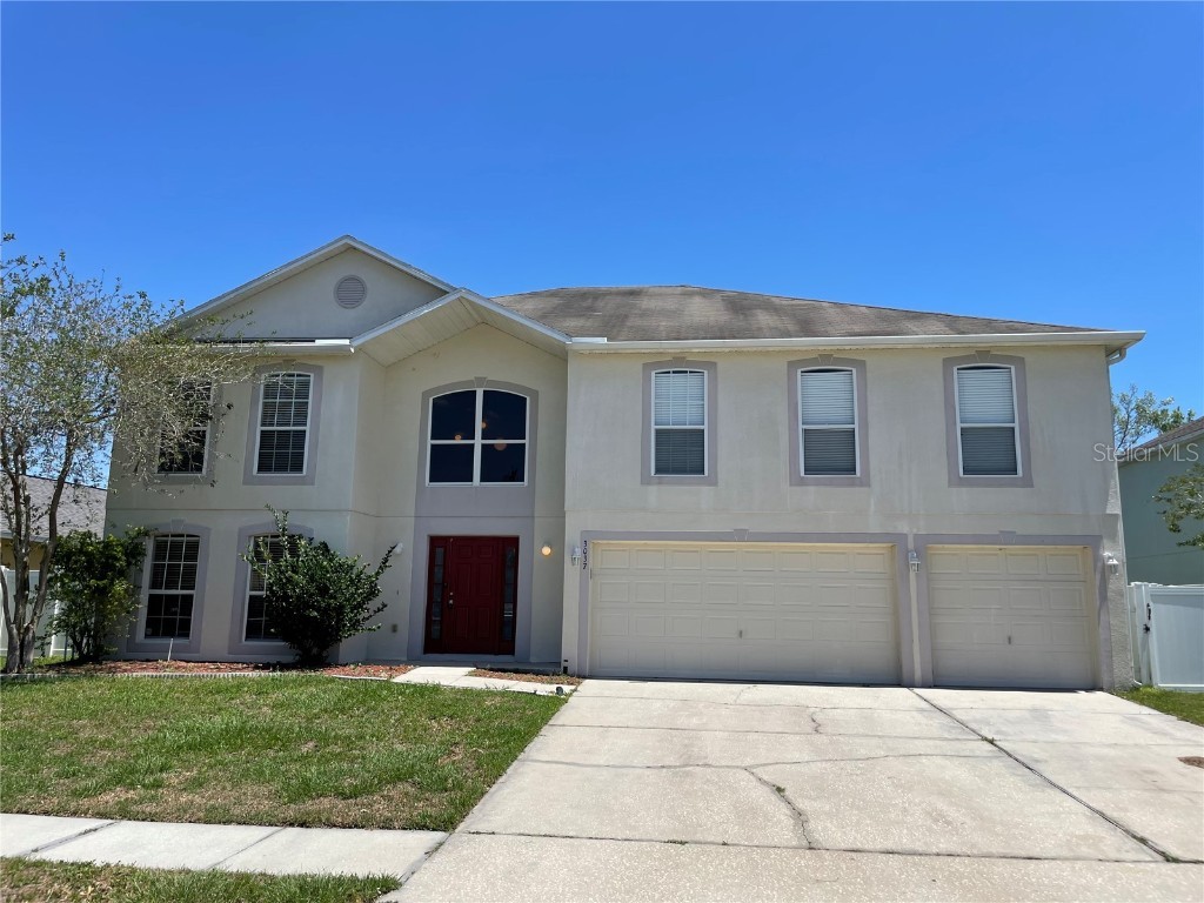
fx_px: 904
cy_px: 452
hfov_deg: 67.3
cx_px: 602
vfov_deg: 53.1
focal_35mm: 26
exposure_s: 1/3861
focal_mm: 4.2
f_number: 1.6
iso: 32
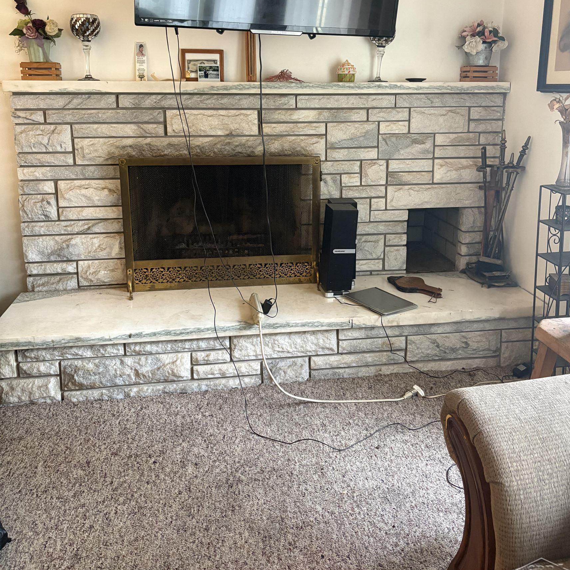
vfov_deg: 51.6
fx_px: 578
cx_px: 288
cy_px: 195
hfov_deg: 52.5
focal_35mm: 31
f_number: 1.6
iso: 500
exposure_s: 1/60
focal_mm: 5.96
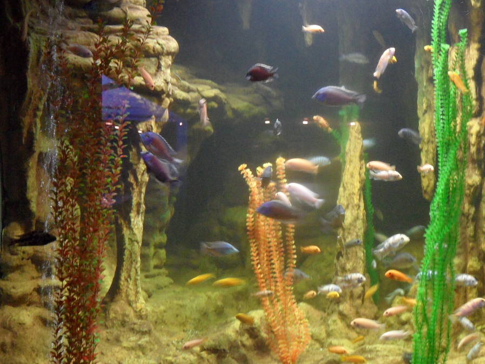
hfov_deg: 33.3
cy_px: 155
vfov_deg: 25.6
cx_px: 346
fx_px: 799
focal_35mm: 57
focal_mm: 5.3
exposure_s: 1/6
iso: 200
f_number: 3.4
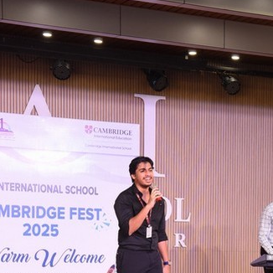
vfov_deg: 12.8
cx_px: 305
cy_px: 235
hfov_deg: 12.6
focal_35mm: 136
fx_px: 1213
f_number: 5.6
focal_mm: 58
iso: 2500
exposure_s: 1/320
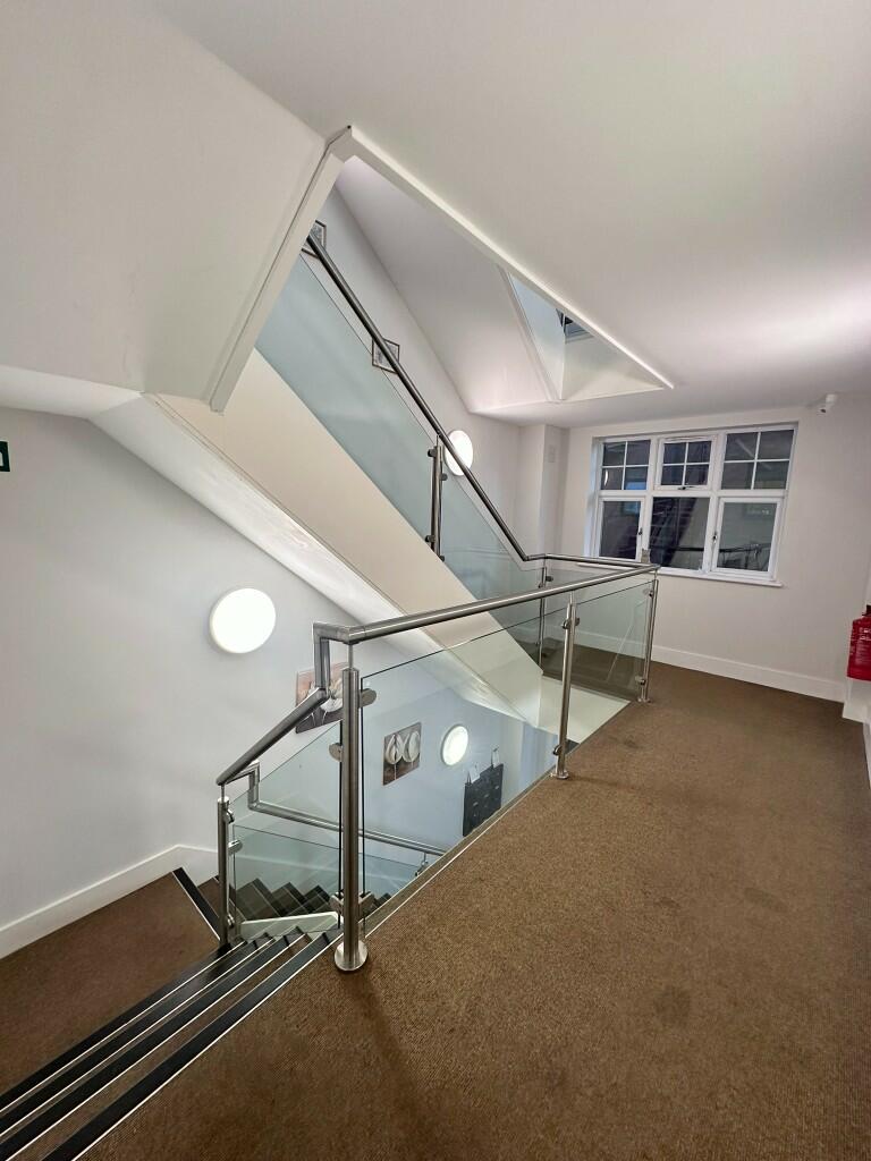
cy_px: 580
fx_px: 470
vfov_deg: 102.1
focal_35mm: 14
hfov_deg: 85.7
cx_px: 436
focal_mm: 2.22
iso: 160
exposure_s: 1/100
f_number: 2.2
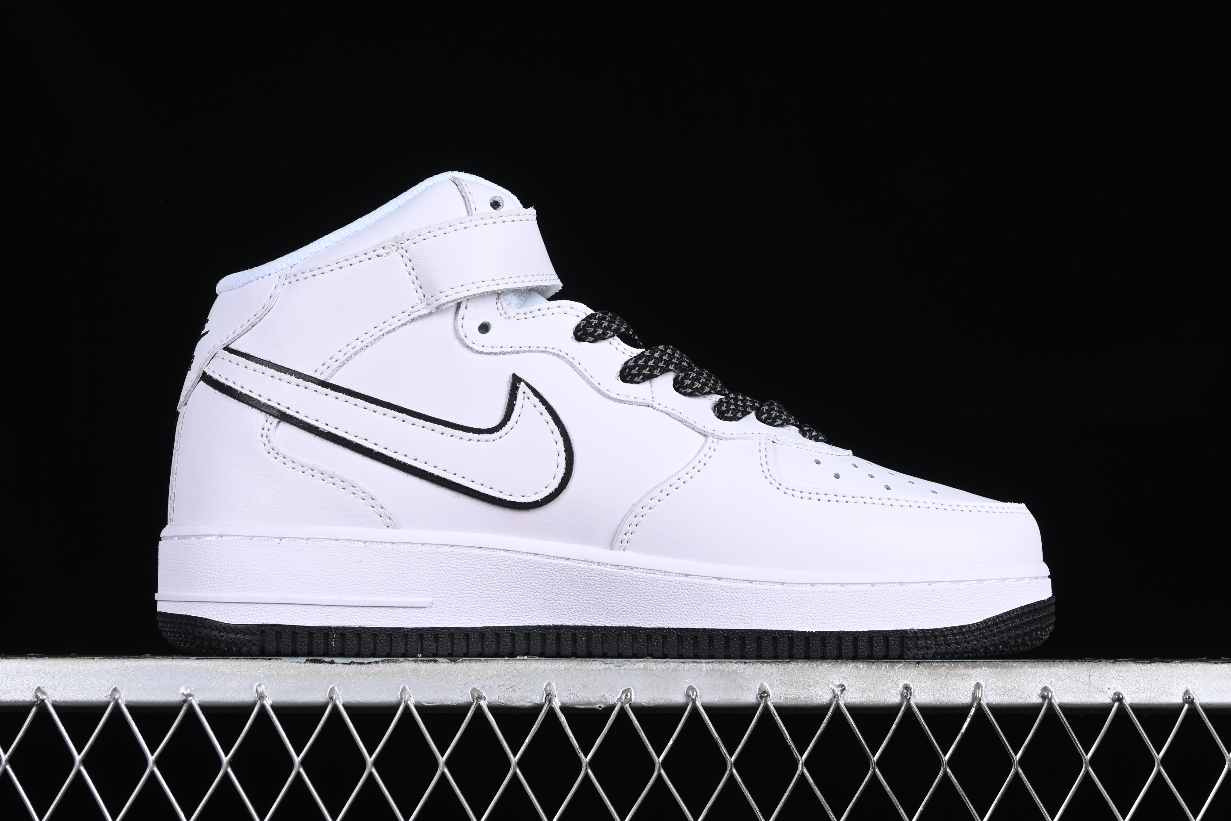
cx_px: 616
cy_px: 410
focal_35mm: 75
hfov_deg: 27.0
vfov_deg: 18.2
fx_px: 2564
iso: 160
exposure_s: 1/80
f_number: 8
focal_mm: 50
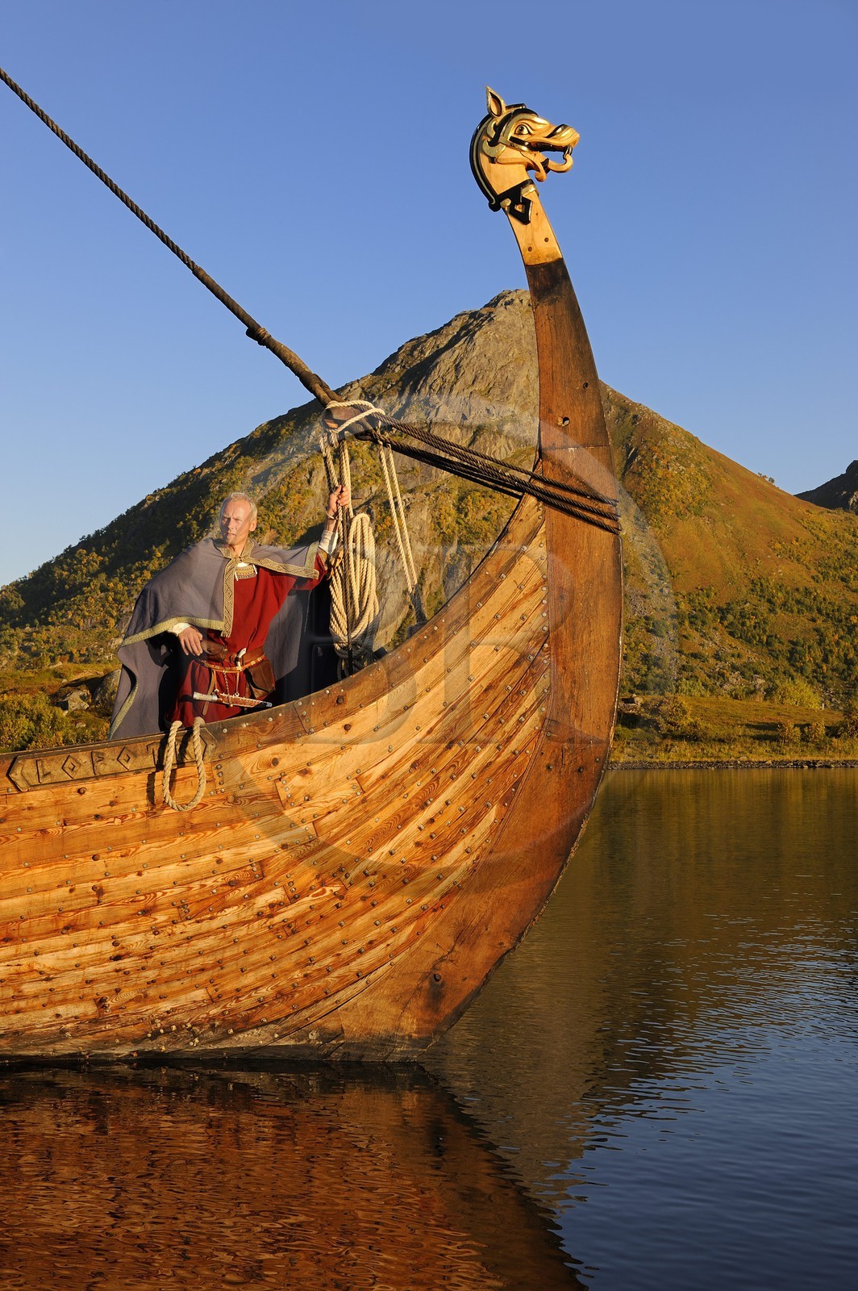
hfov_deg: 26.9
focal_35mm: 50
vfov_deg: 39.6
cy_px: 646
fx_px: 1790
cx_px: 429
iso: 200
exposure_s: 1/160
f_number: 11
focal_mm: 50
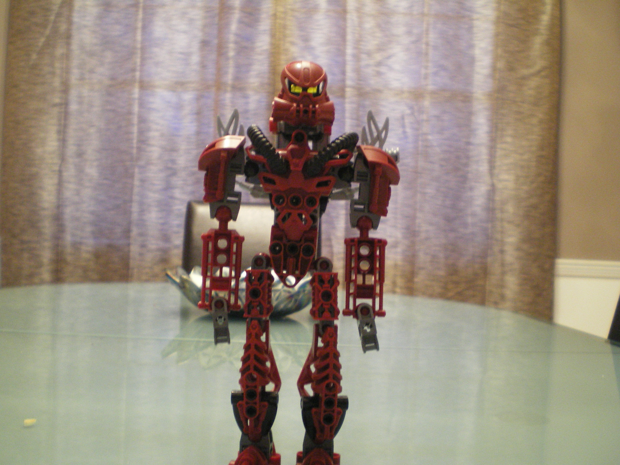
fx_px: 681
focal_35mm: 38
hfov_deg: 49.0
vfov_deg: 37.7
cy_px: 232
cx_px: 310
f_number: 3.1
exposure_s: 1/6
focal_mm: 6.3
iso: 400
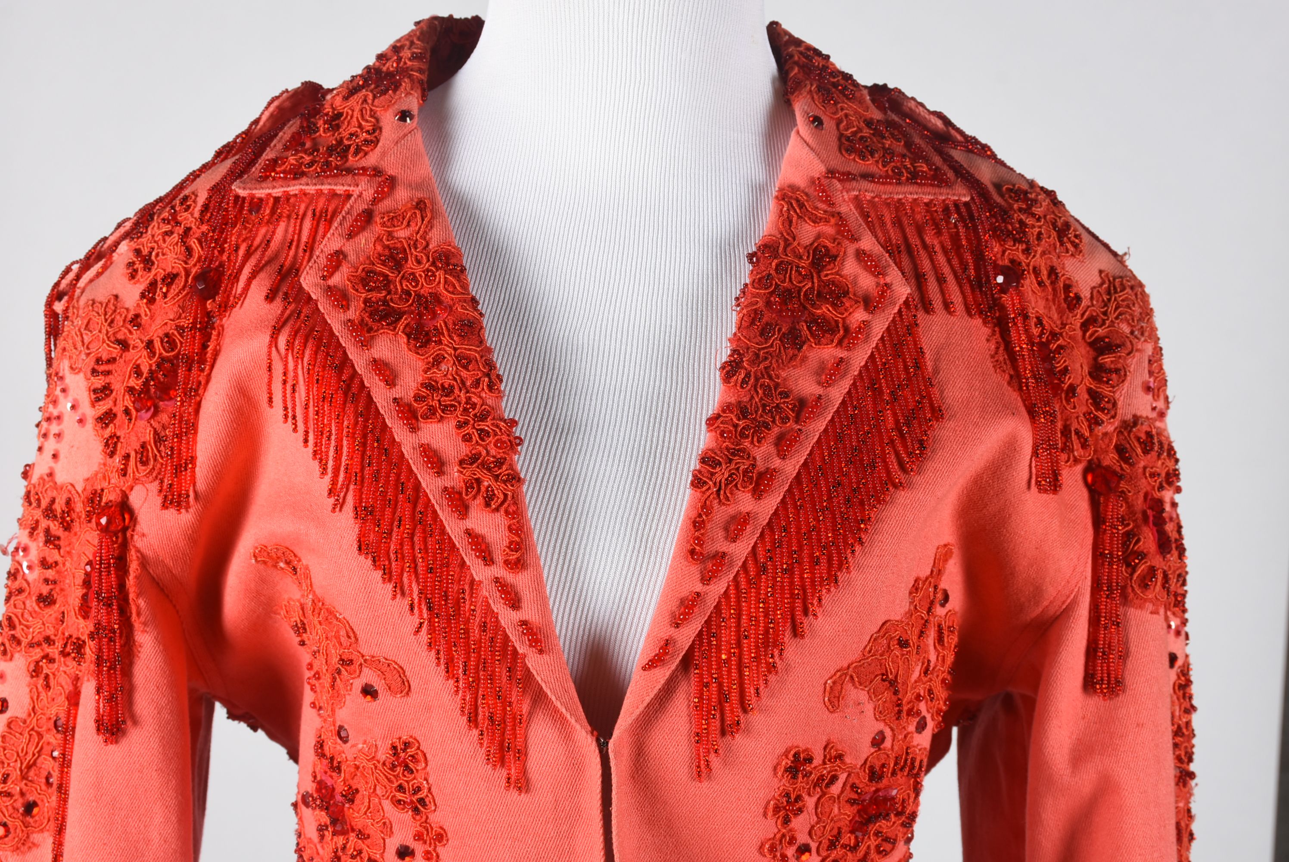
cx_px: 644
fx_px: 2150
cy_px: 431
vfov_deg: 22.7
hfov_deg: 33.4
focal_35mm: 60
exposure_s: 1/125
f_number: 11
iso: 200
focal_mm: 40
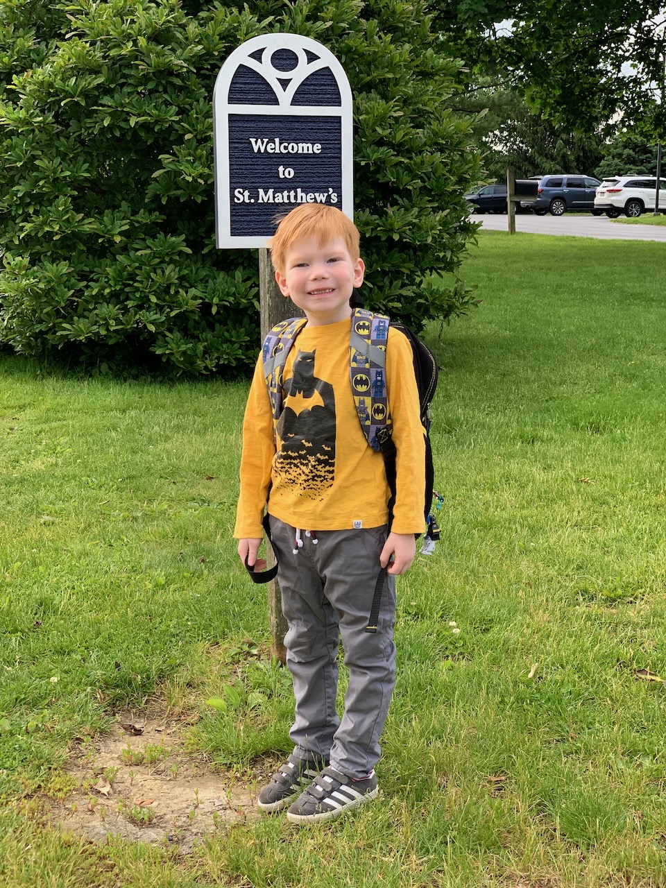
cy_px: 444
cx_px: 333
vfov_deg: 36.8
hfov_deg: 28.0
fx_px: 1334
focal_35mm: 52
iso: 16
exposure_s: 1/182
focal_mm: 6
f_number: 2.4
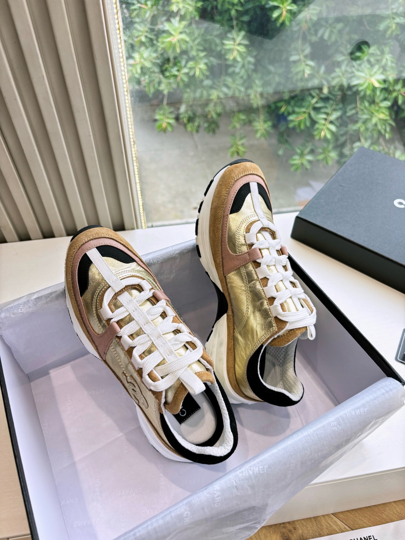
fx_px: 406
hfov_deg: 53.1
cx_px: 202
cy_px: 270
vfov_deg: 67.3
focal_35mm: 26
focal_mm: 5.96
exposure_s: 1/373
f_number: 1.6
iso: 50
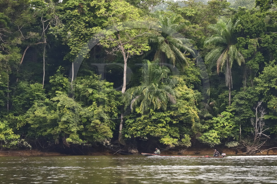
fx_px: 1538
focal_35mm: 200
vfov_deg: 6.9
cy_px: 92
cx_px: 138
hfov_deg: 10.3
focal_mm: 200
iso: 1600
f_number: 5
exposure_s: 1/1000
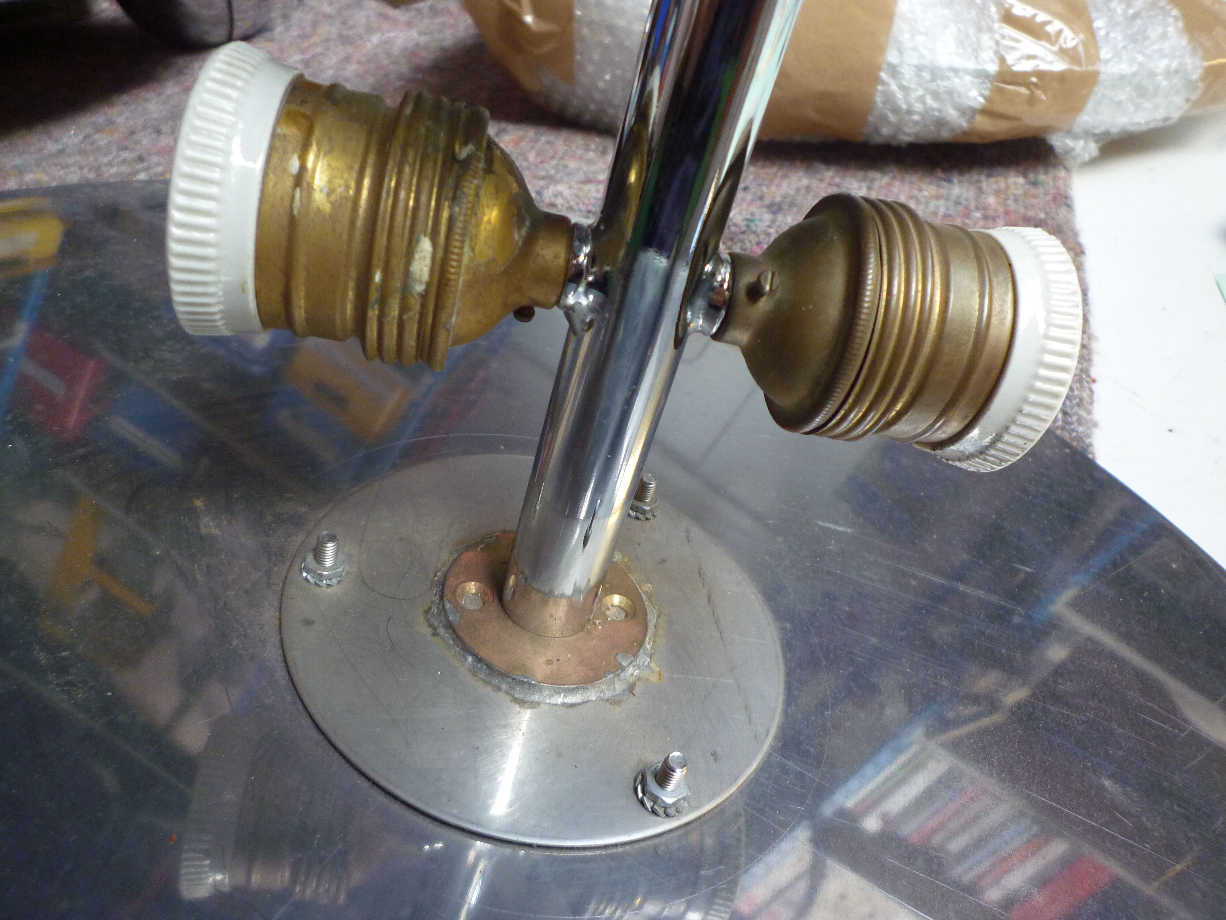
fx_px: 885
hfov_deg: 69.4
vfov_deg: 54.9
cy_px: 460
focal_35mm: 25
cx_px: 613
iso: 200
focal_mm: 4.4
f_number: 2.8
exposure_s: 1/30
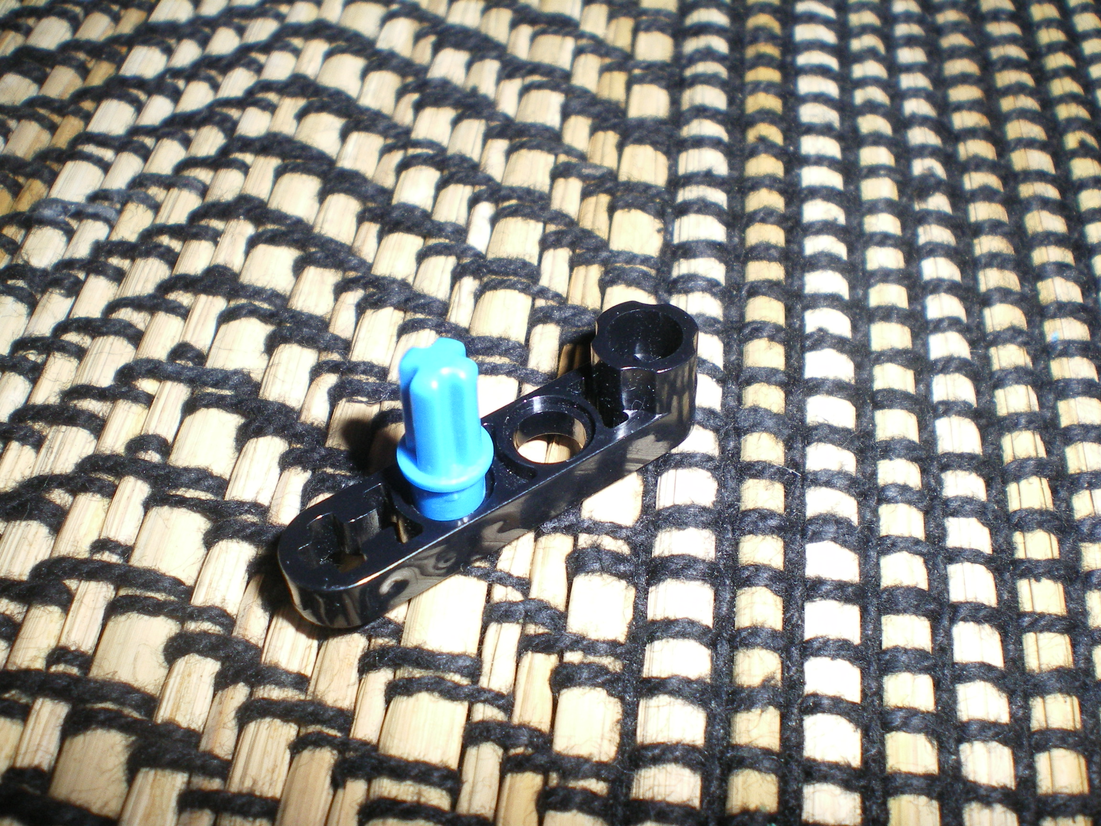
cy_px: 413
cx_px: 550
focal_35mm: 38
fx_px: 1209
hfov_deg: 49.0
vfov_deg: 37.7
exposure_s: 1/50
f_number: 4.6
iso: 200
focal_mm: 6.3
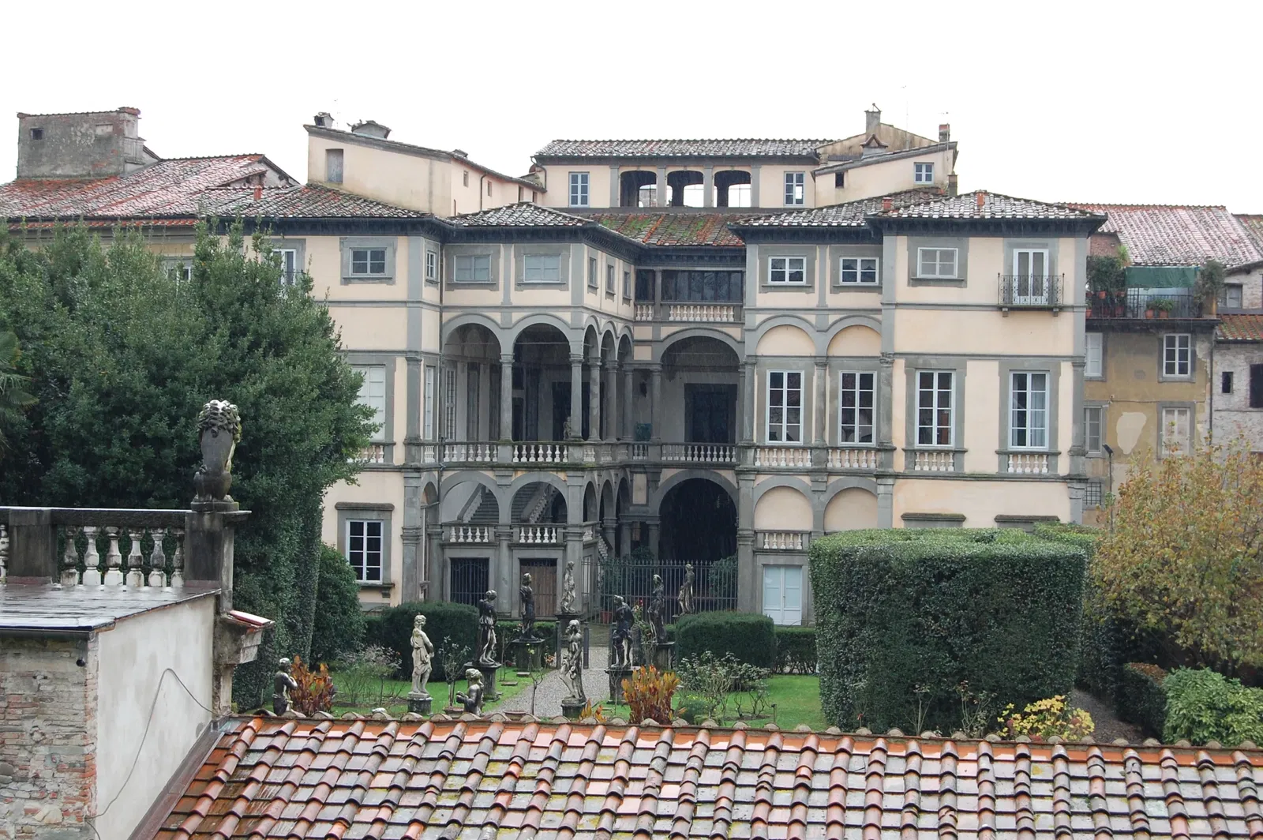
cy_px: 420
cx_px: 632
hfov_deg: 29.3
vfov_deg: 19.7
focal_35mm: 69
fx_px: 2419
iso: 400
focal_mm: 46
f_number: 9
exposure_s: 1/125
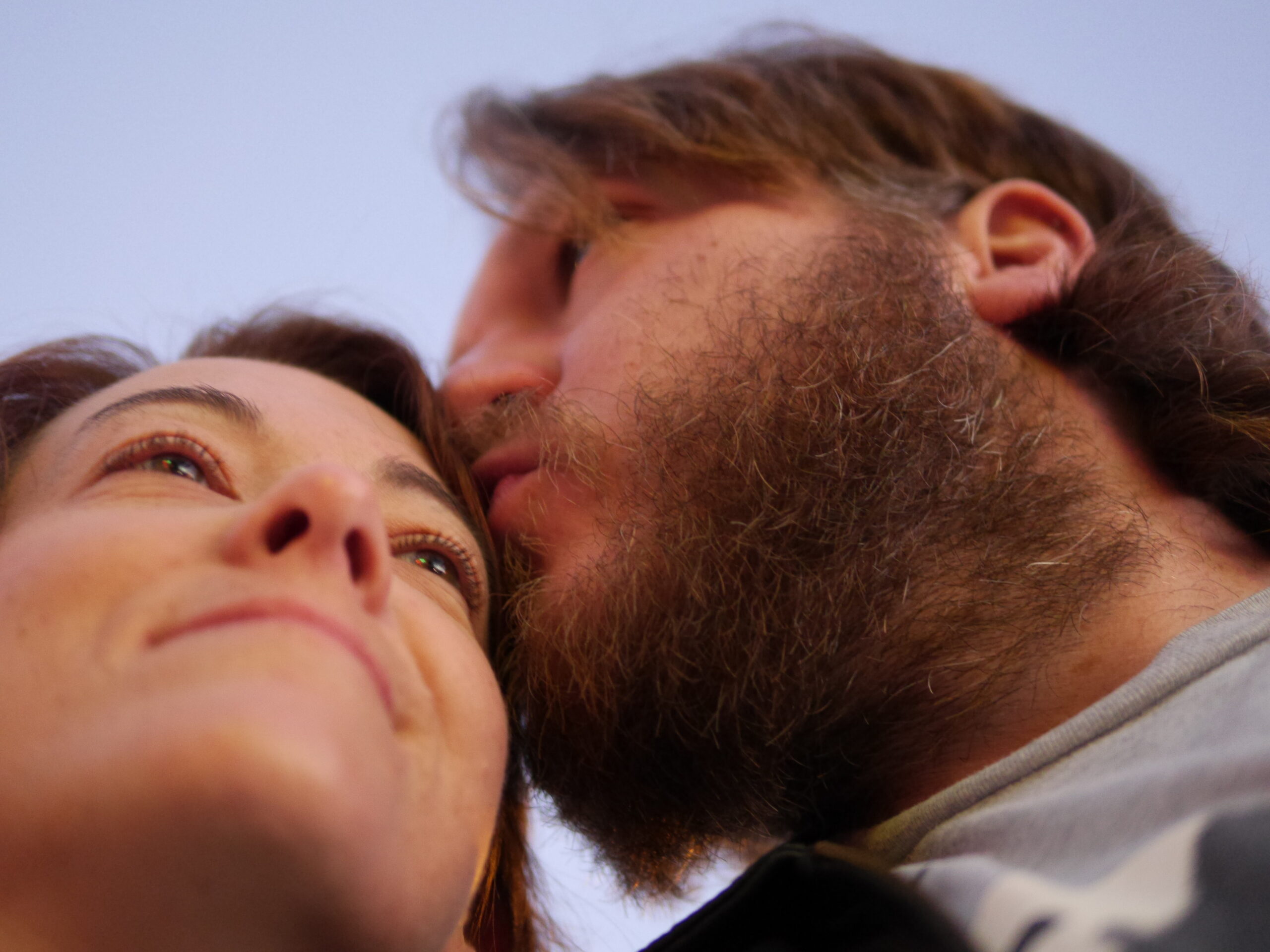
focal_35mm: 50
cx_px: 635
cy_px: 476
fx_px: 1834
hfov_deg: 38.2
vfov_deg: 29.1
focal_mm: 25
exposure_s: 1/60
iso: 1600
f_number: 1.4
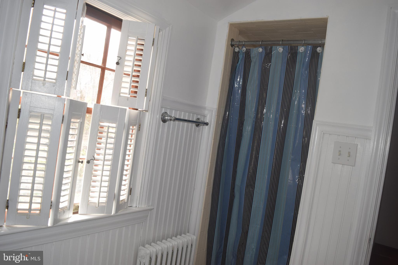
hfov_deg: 67.4
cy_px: 132
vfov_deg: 47.9
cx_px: 199
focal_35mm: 27
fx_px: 298
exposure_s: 1/125
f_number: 5.6
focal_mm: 18
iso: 320
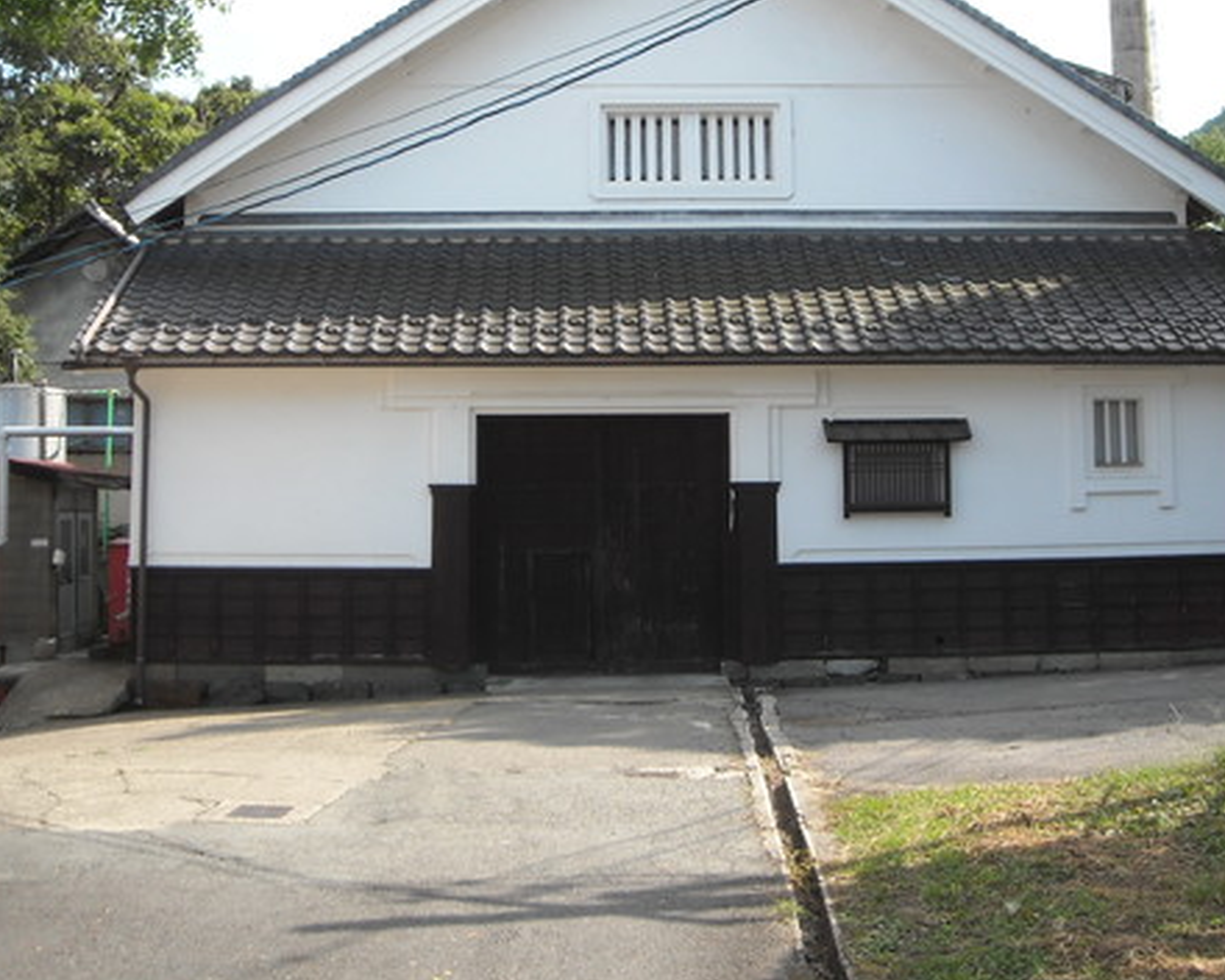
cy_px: 310
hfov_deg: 36.0
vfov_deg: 28.9
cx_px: 674
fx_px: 1885
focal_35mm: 52
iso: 64
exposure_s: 1/438
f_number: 2.8
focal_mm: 5.7
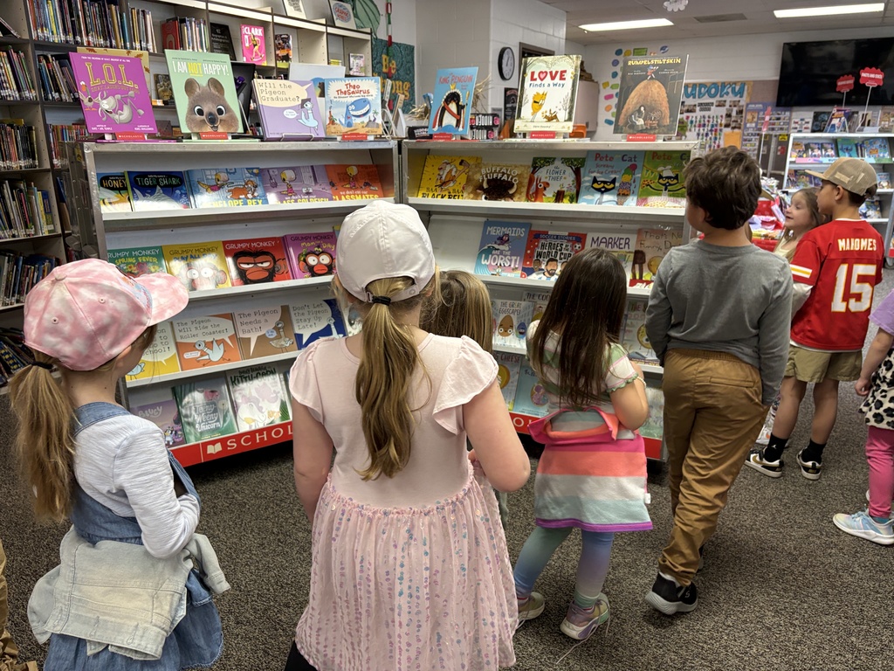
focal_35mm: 26
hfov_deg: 67.3
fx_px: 671
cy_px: 336
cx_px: 447
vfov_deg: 53.1
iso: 160
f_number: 1.6
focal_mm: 5.96
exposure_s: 1/60
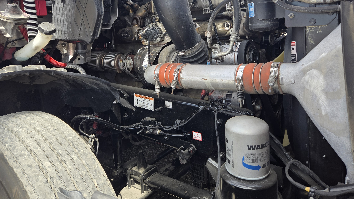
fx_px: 263
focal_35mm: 28
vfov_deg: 40.7
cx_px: 178
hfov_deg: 67.9
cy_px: 58
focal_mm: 5.4
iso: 25
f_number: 1.8
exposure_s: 1/652
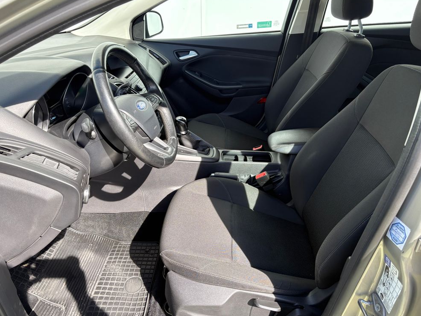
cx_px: 212
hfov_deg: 65.3
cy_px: 160
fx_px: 328
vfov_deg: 51.4
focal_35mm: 27
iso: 64
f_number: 1.6
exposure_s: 1/492
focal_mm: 5.96
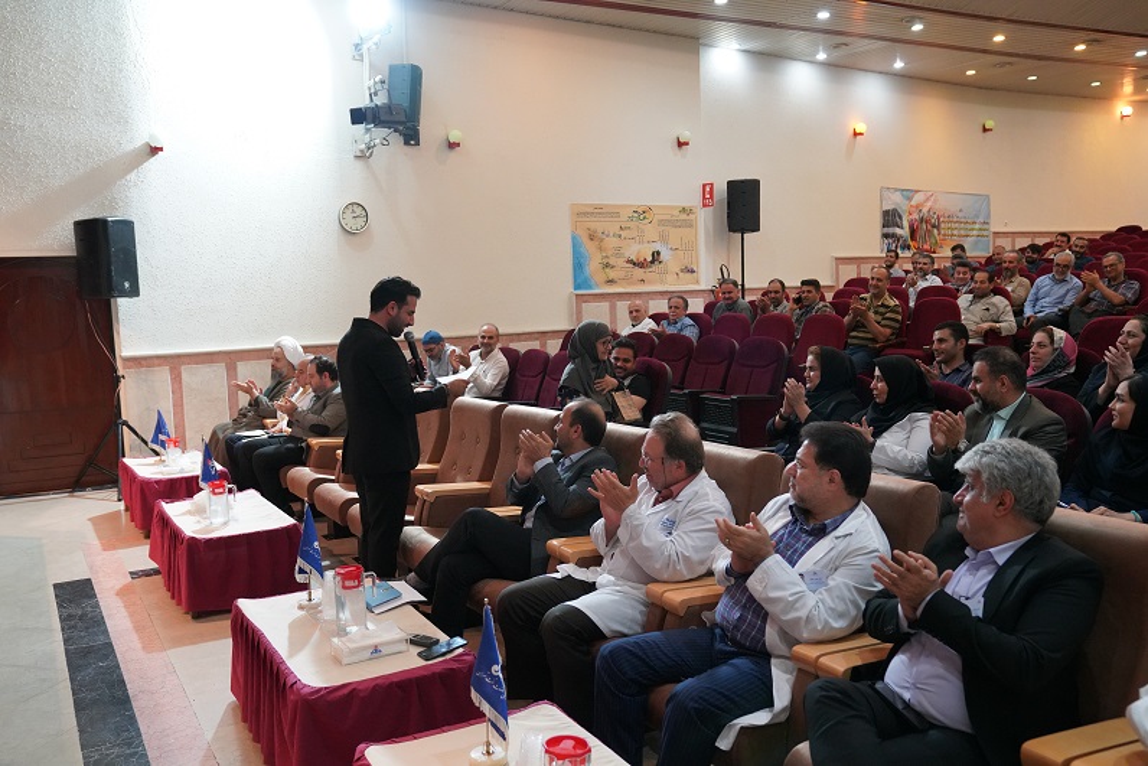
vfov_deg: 42.3
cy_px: 383
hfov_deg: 60.3
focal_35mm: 31
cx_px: 574
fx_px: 989
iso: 6400
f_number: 4
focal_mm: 31
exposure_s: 1/160
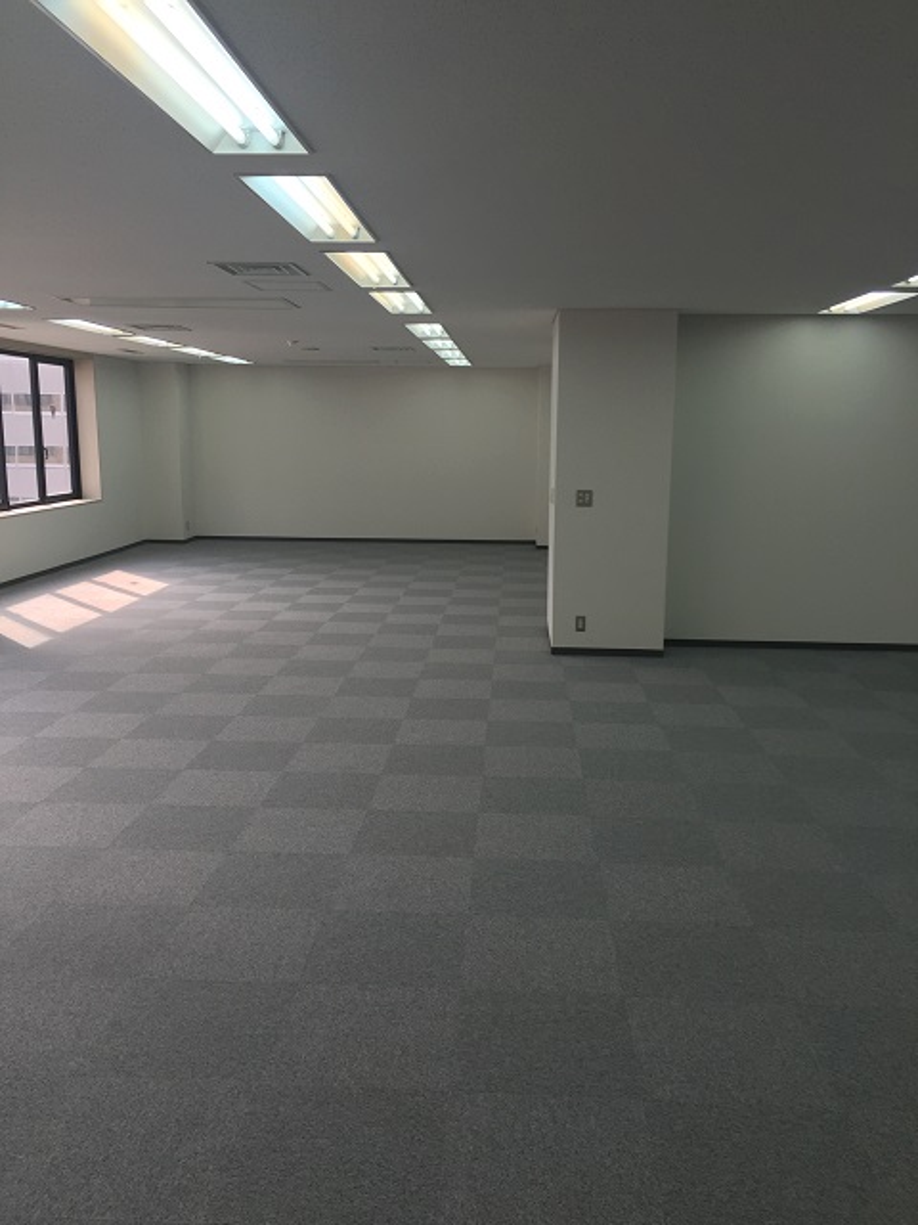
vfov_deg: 61.7
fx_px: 1025
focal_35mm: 29
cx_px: 459
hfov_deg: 48.2
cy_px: 612
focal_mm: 4.15
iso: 40
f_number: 2.2
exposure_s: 1/120
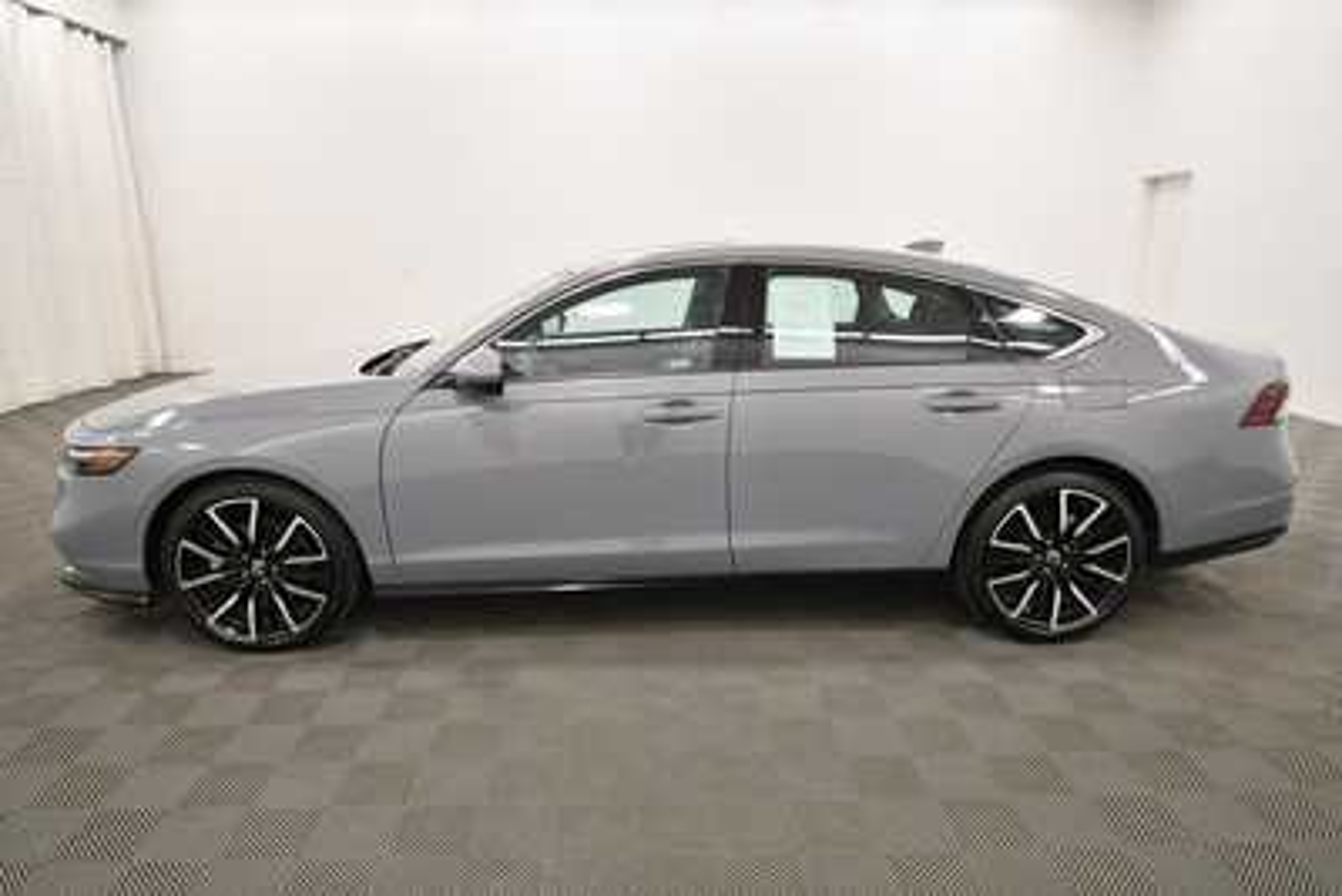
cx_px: 671
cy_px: 448
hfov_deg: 78.6
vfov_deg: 57.3
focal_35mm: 22
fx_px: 820
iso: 800
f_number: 5
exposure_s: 1/125
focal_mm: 15
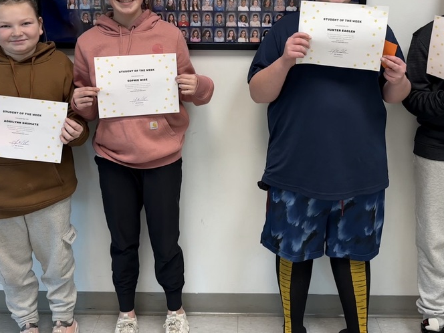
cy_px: 88
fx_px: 475
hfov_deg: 50.1
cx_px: 240
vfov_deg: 37.8
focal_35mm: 37
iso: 125
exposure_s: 1/120
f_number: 1.78
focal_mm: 6.76
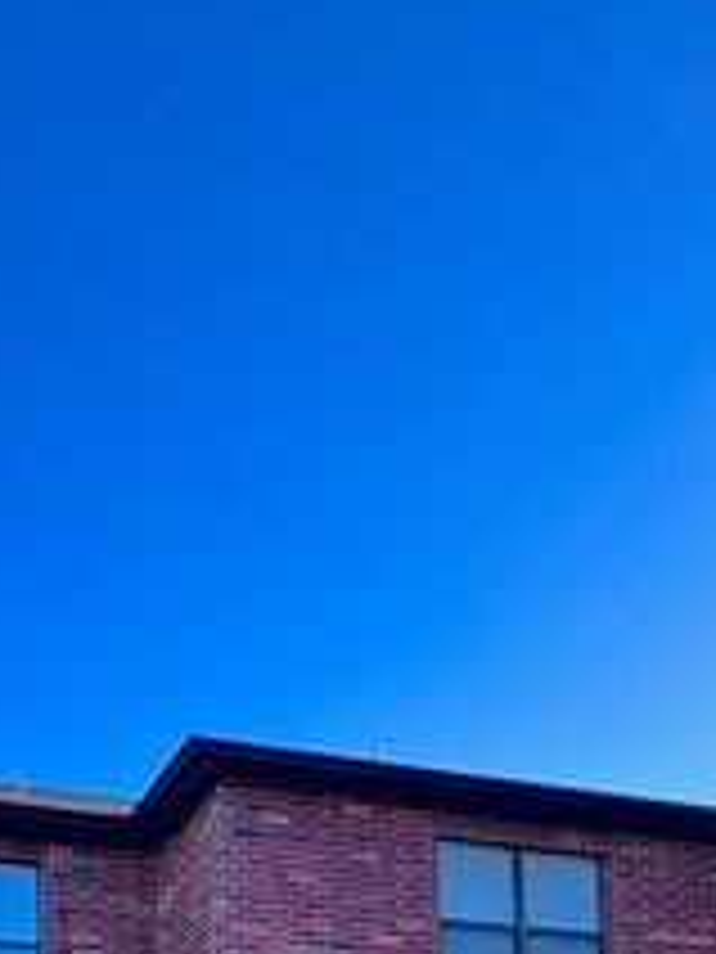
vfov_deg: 31.9
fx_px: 1213
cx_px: 153
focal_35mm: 44
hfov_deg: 32.1
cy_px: 1262
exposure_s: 1/303
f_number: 2.2
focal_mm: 2.22
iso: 40
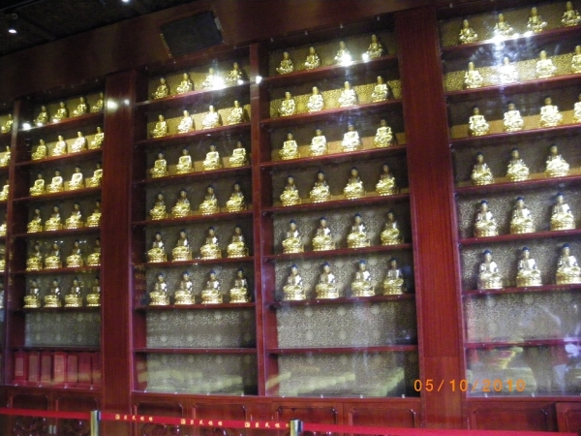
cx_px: 290
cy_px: 218
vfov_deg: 39.7
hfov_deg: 51.4
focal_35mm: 36
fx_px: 604
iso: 800
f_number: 3.5
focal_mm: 6.3
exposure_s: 1/13
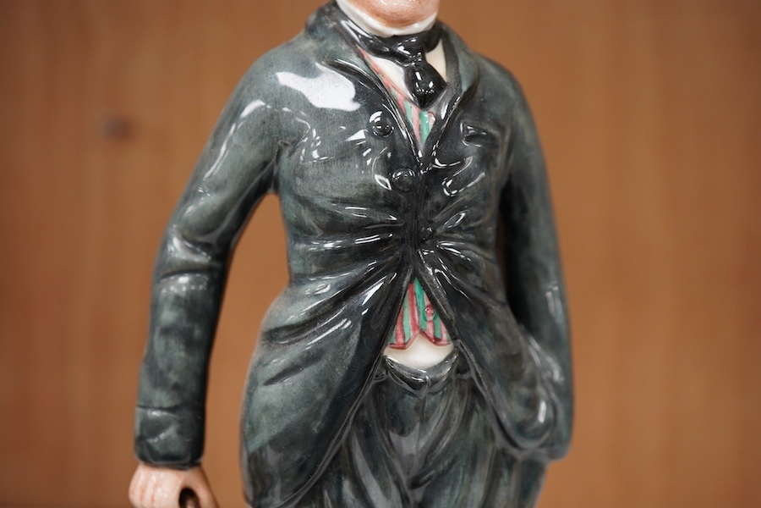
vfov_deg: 29.9
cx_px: 380
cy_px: 254
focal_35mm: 45
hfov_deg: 43.6
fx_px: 951
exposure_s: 1/125
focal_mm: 30
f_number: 7.1
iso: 1250
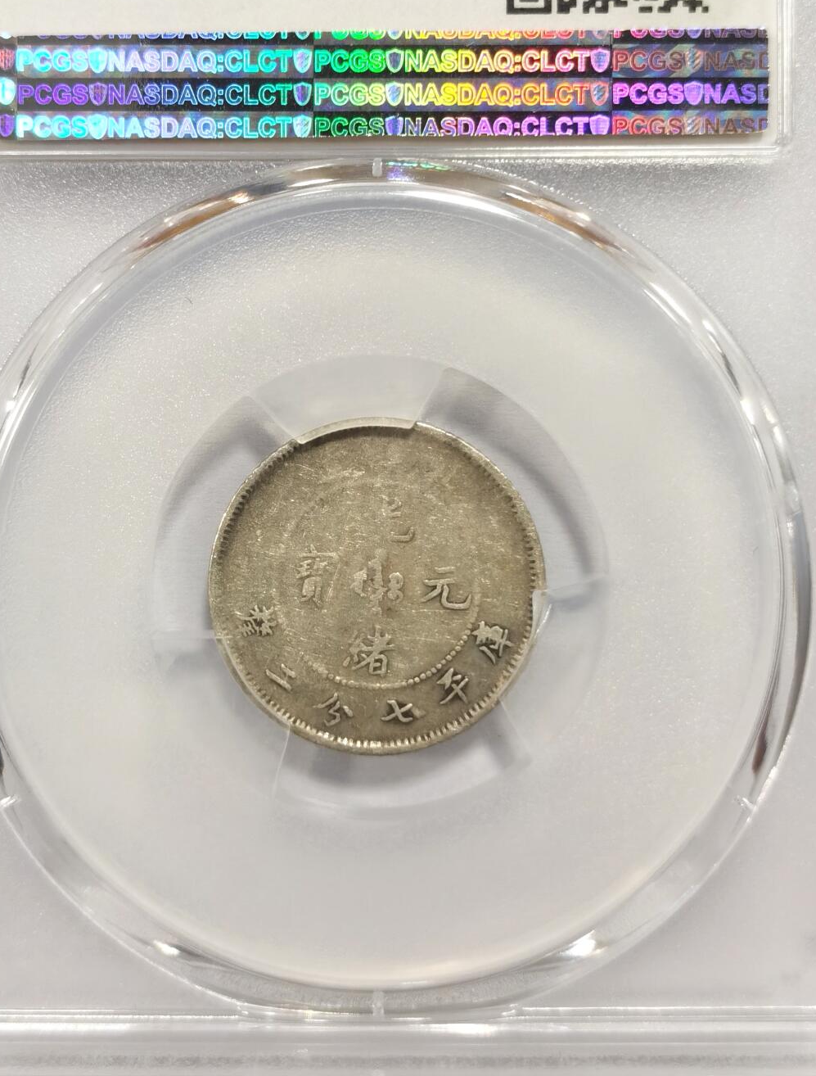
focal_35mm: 74
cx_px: 369
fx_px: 2309
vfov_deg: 26.1
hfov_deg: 20.0
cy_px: 385
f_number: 16
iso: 125
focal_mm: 5.56
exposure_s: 1/100
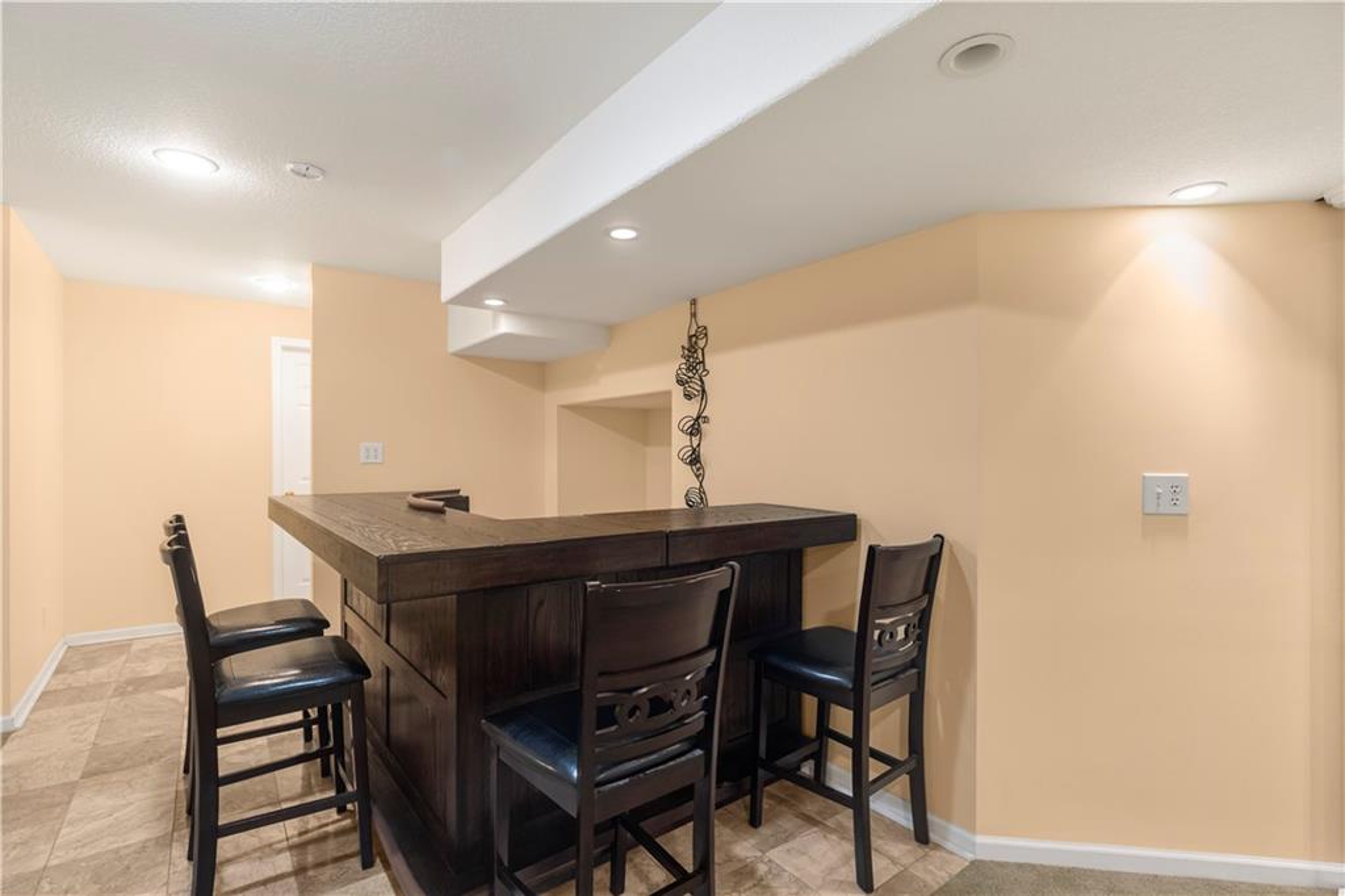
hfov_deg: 95.0
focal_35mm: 16
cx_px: 672
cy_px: 448
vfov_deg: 72.0
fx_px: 616
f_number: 3.5
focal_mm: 11
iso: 400
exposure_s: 1/13
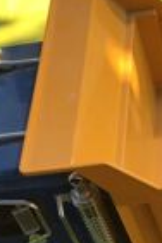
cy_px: 210
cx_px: 250
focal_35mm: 103
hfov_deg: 12.6
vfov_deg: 19.5
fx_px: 695
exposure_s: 1/542
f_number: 2.2
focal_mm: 4.15
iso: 32
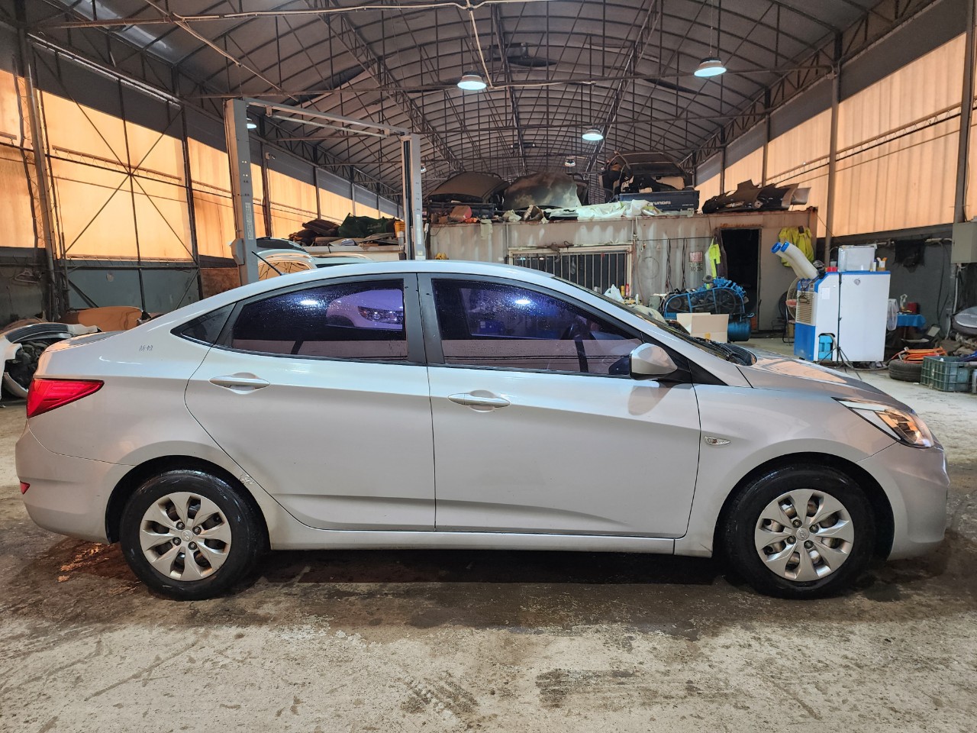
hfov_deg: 73.9
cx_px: 488
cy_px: 366
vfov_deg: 58.9
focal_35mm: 23
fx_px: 649
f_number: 1.8
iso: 100
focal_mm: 6.4
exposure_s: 1/120
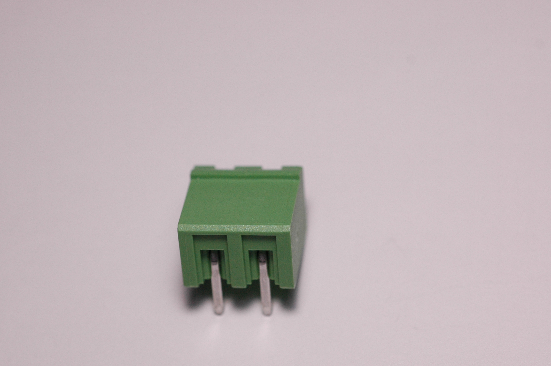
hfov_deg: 17.2
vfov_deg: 11.5
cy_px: 230
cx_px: 229
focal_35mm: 119
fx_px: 1820
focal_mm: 60
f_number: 6.3
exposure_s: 1/500
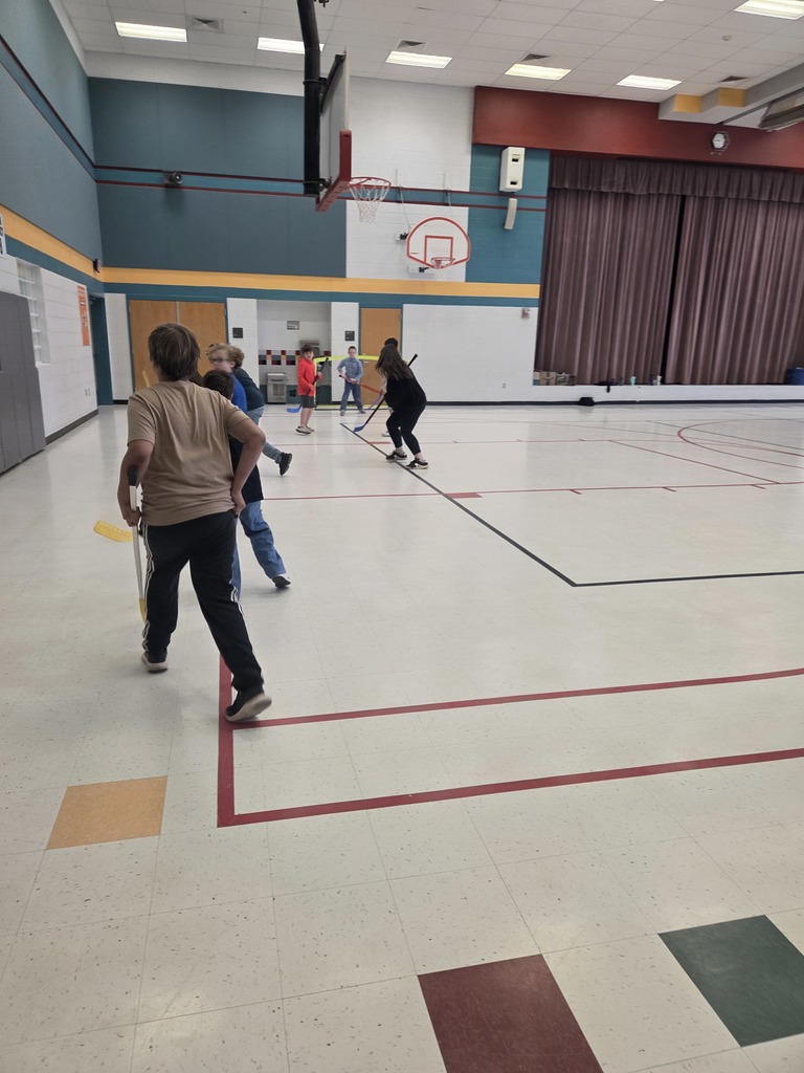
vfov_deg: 73.9
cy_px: 536
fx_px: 712
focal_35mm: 23
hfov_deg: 58.9
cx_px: 402
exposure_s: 1/120
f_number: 1.8
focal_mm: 5.4
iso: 250
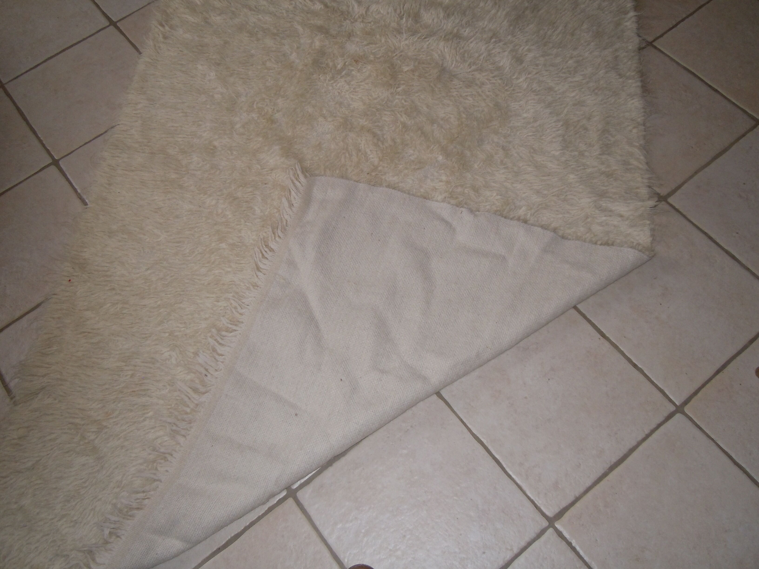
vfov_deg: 46.8
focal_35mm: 30
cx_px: 380
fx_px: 658
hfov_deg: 60.0
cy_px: 284
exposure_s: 1/30
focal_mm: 5.4
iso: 200
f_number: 3.5
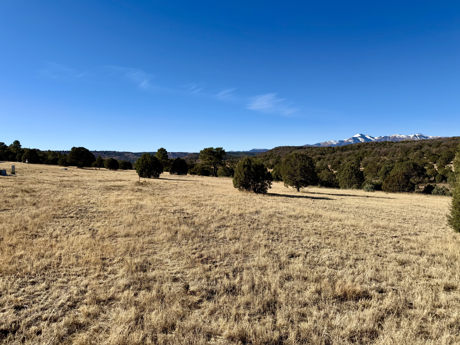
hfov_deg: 71.6
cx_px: 230
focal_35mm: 24
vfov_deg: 56.8
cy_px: 172
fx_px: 319
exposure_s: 1/5714
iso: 80
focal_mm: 6.76
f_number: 1.78
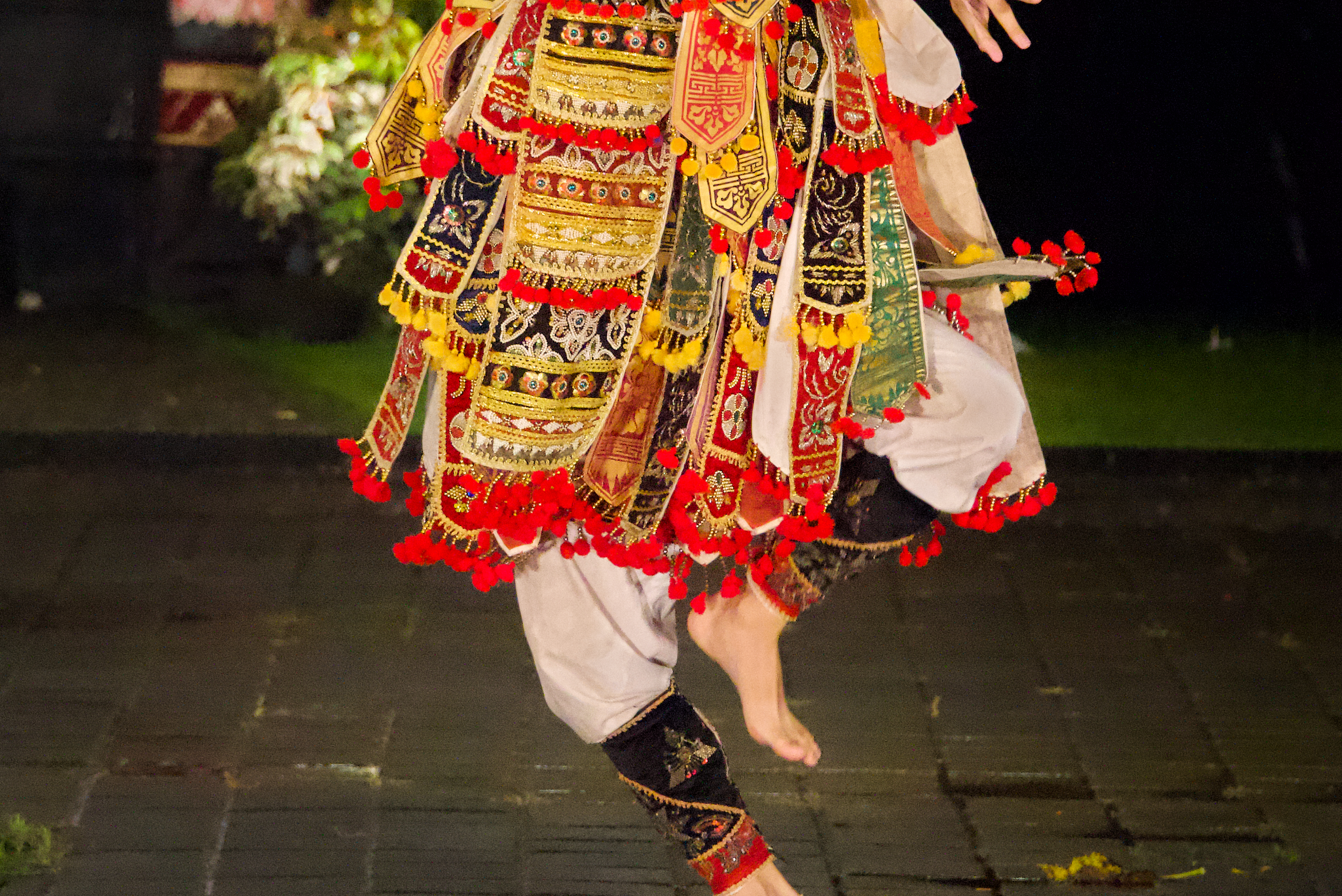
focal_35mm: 340
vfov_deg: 4.0
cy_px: 198
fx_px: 12679
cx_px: 492
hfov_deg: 6.1
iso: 12800
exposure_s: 1/500
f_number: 5.6
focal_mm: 160
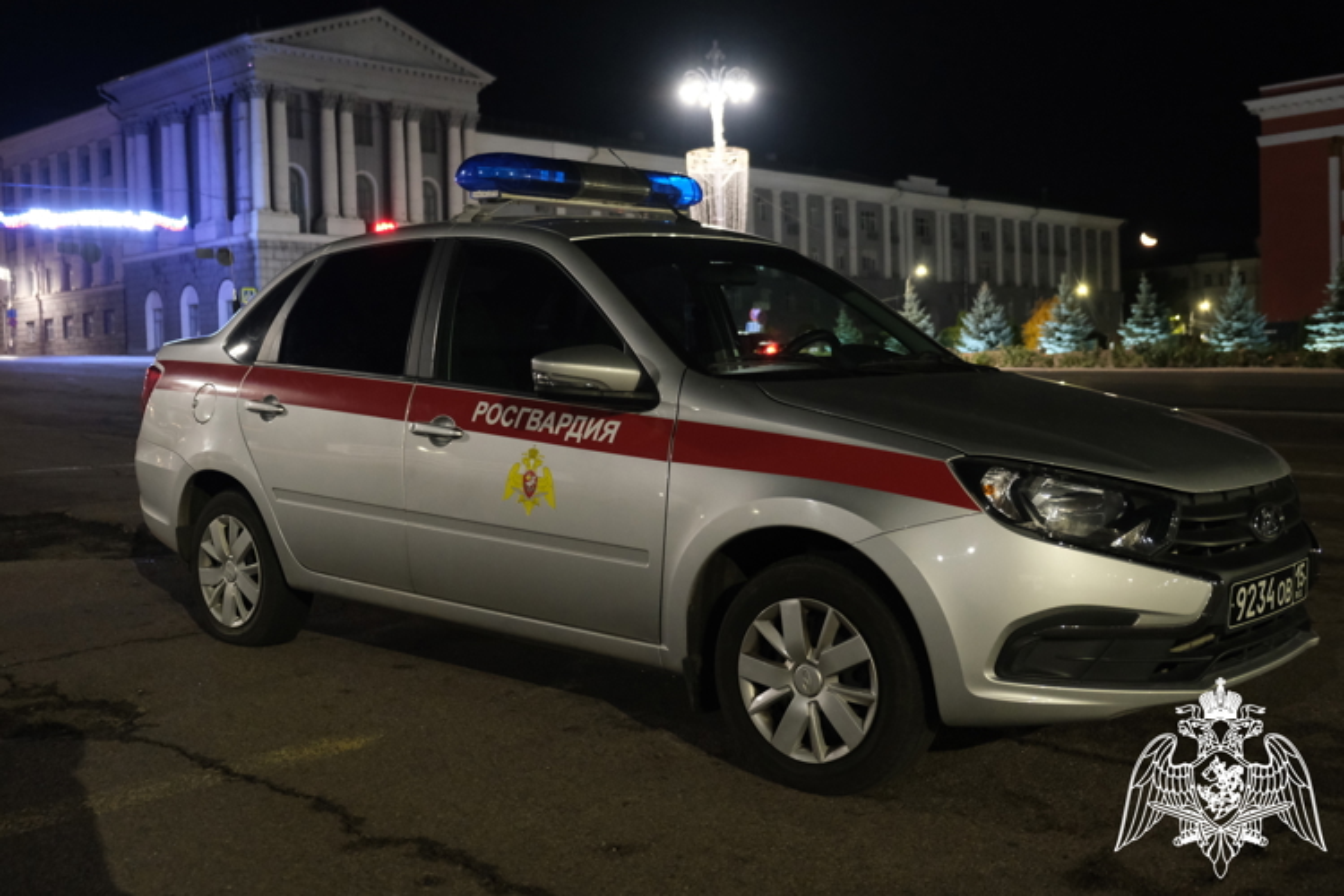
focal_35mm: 38
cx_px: 672
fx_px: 1419
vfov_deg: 35.1
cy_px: 448
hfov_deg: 50.7
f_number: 3.2
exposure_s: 1/14
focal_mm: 25.4
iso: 3200
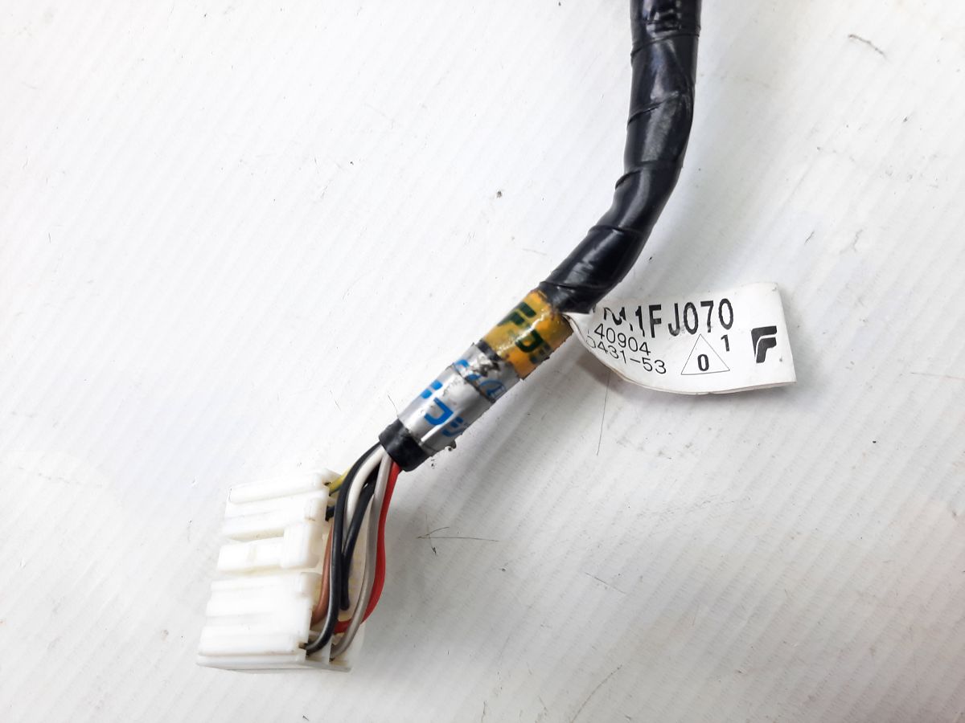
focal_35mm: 25
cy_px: 362
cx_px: 482
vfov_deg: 54.9
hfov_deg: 69.4
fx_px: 697
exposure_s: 1/50
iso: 80
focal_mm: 4.6
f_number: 2
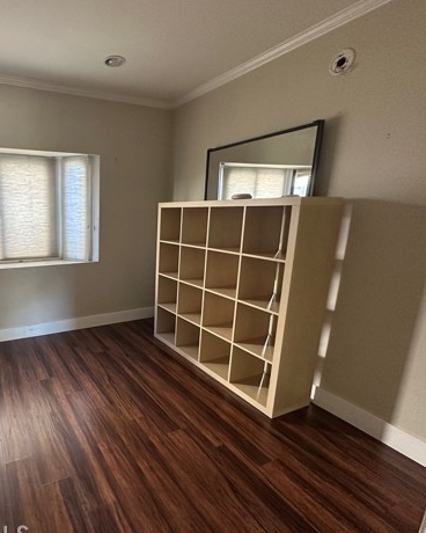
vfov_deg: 83.3
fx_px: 299
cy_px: 275
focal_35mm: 19
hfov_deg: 65.6
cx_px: 96
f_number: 2.2
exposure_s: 1/95
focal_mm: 2.22
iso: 320
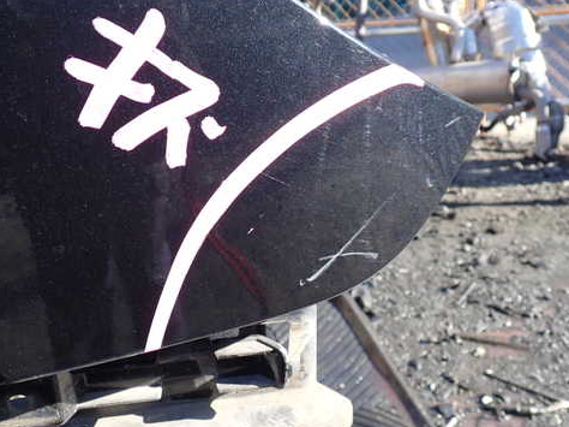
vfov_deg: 37.7
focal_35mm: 38
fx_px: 624
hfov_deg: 49.0
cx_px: 262
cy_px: 192
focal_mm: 5.4
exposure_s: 1/200
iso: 100
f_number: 3.2
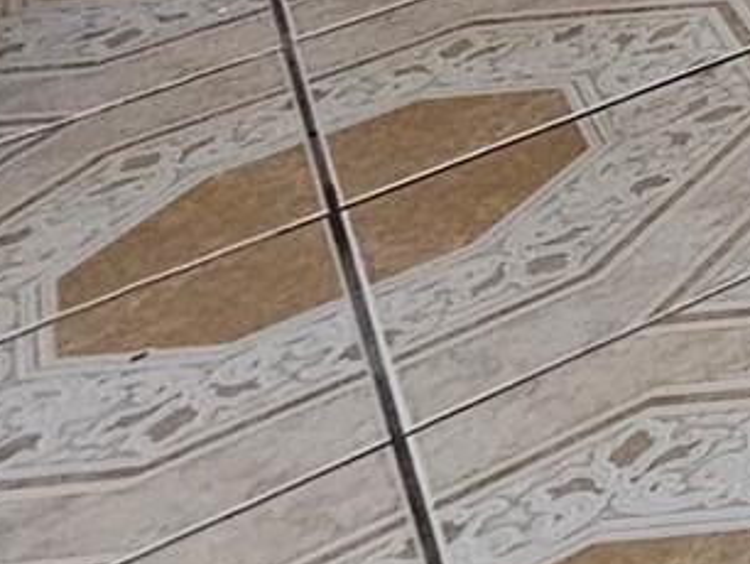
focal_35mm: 87
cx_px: 2336
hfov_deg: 11.0
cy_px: -1150
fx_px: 1886
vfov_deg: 10.9
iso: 250
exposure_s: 1/60
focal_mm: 2.2
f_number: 2.2
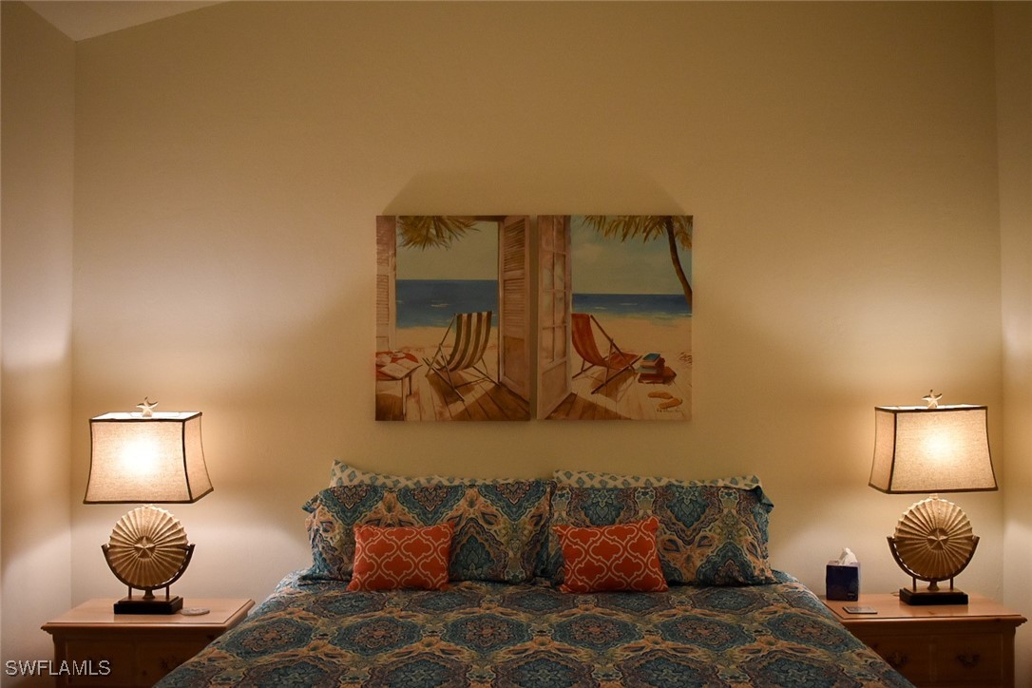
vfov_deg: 38.4
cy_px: 344
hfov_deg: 55.1
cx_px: 516
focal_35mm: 34
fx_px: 989
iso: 800
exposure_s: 1/60
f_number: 4
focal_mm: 23
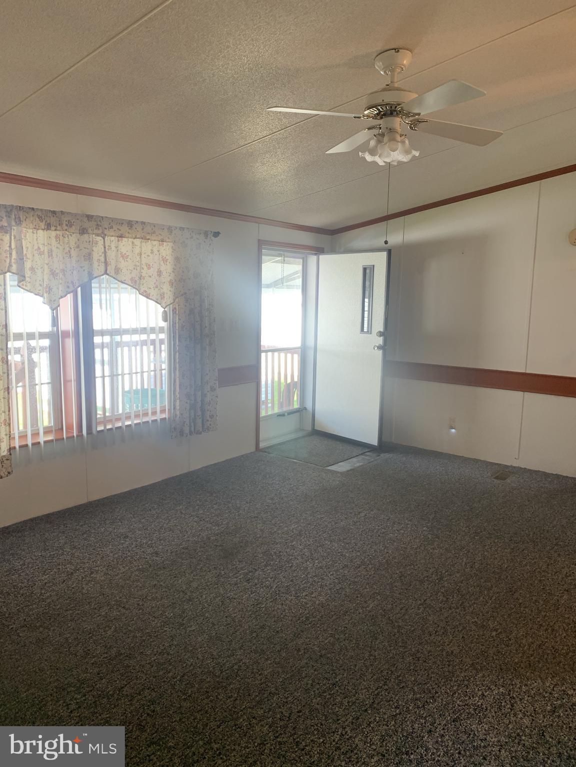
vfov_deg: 67.3
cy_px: 384
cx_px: 288
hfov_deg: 53.1
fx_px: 577
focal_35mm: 26
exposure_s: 1/60
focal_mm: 4.25
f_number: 1.8
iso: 64
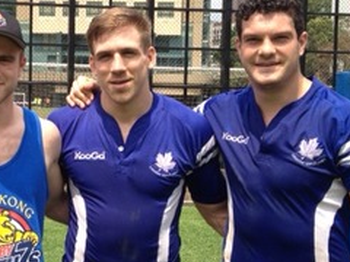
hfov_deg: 26.2
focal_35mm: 73
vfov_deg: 20.2
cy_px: 136
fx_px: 738
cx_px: 67
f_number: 2.4
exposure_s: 1/951
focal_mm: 4.28
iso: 50
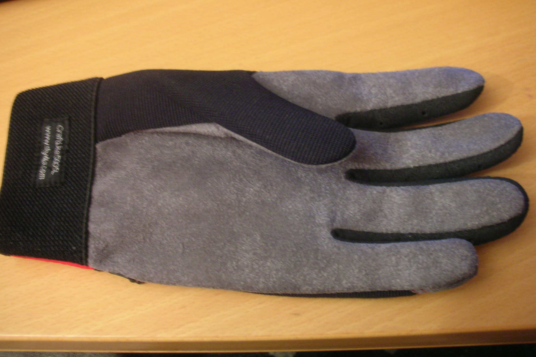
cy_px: 163
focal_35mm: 37
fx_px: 551
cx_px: 265
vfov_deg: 35.9
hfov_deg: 51.9
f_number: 3
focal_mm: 5.8
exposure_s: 1/4.4
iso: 170
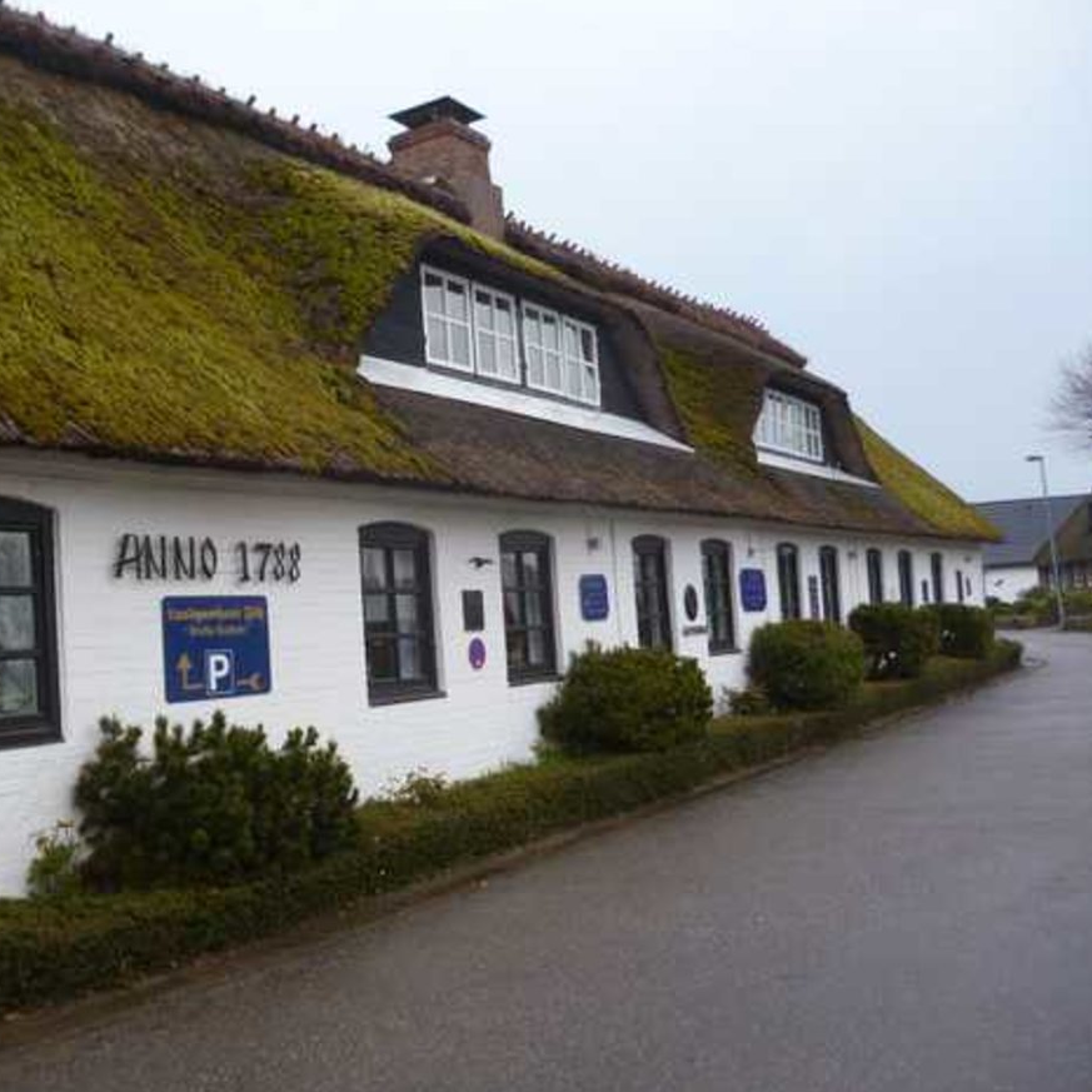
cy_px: 555
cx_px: 375
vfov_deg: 48.4
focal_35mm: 34
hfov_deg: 47.8
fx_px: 1213
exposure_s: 1/320
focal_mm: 5
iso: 100
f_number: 3.1
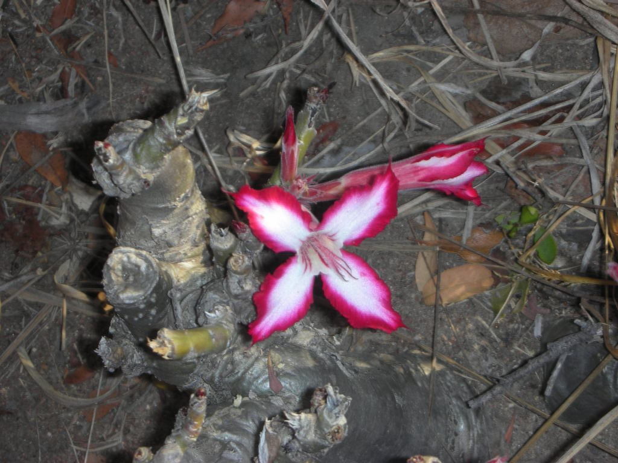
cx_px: 309
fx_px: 1875
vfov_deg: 14.1
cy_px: 232
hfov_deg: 18.7
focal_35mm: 105
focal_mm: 17.4
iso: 50
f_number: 5.4
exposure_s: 1/120
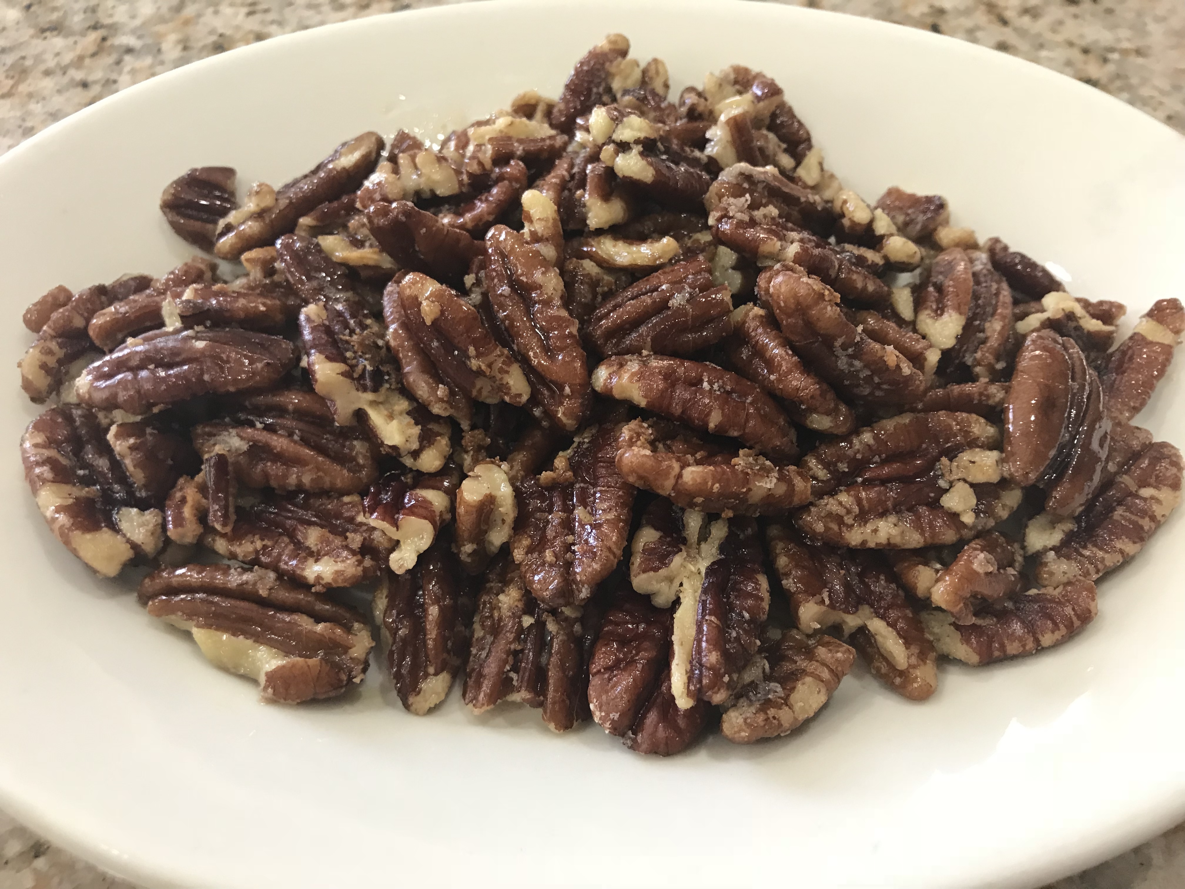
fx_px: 959
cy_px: 444
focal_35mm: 28
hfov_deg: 63.4
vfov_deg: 49.7
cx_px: 592
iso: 40
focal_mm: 3.99
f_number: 1.8
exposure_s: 1/17
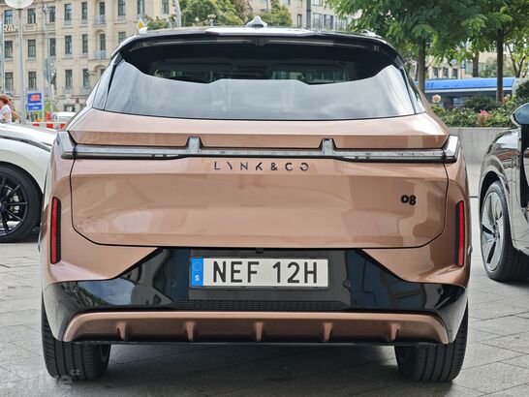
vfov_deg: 21.0
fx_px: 1070
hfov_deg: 27.8
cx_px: 264
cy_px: 198
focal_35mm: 70
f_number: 1.8
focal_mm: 11.5
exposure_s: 1/1014
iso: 50
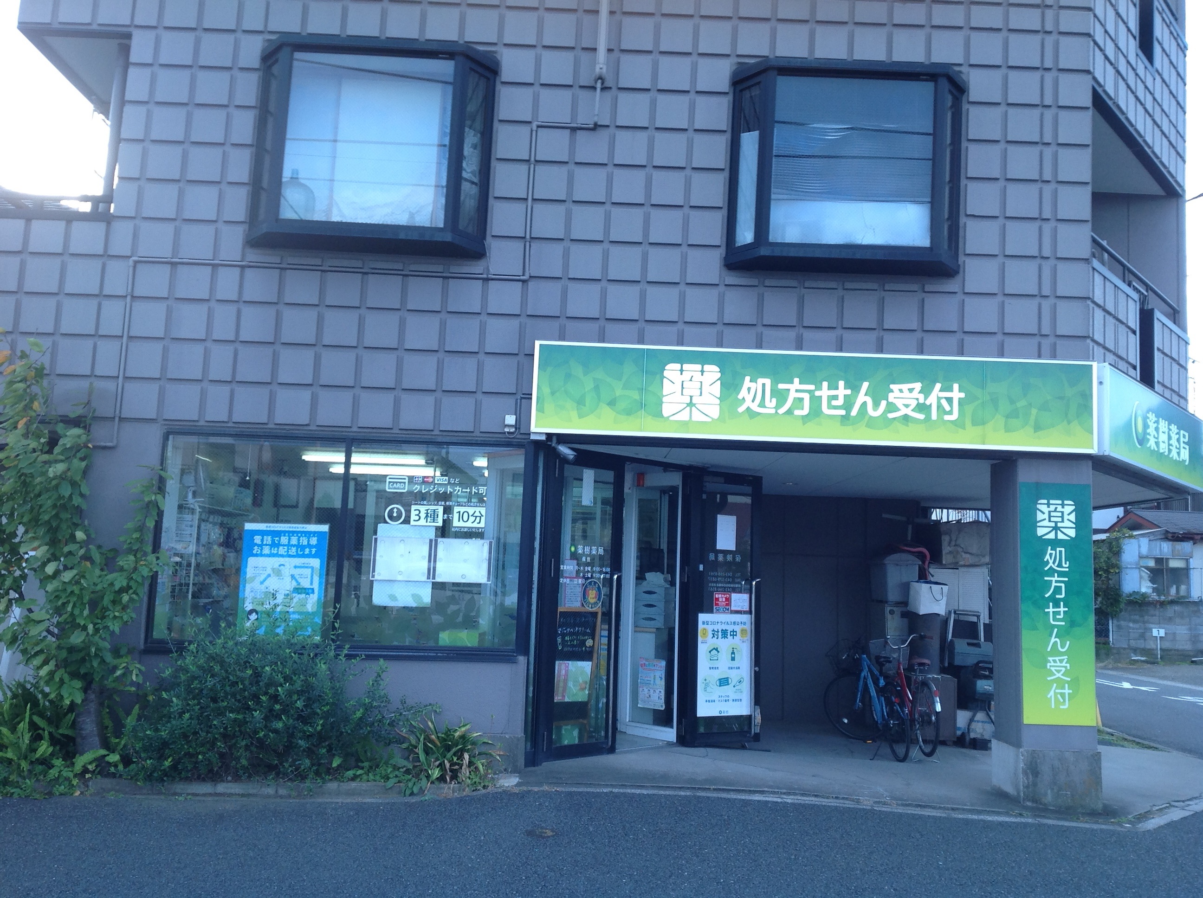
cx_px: 602
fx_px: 1215
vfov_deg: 40.6
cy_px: 449
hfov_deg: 52.7
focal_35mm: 35
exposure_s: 1/187
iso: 50
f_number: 2.4
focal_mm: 4.28
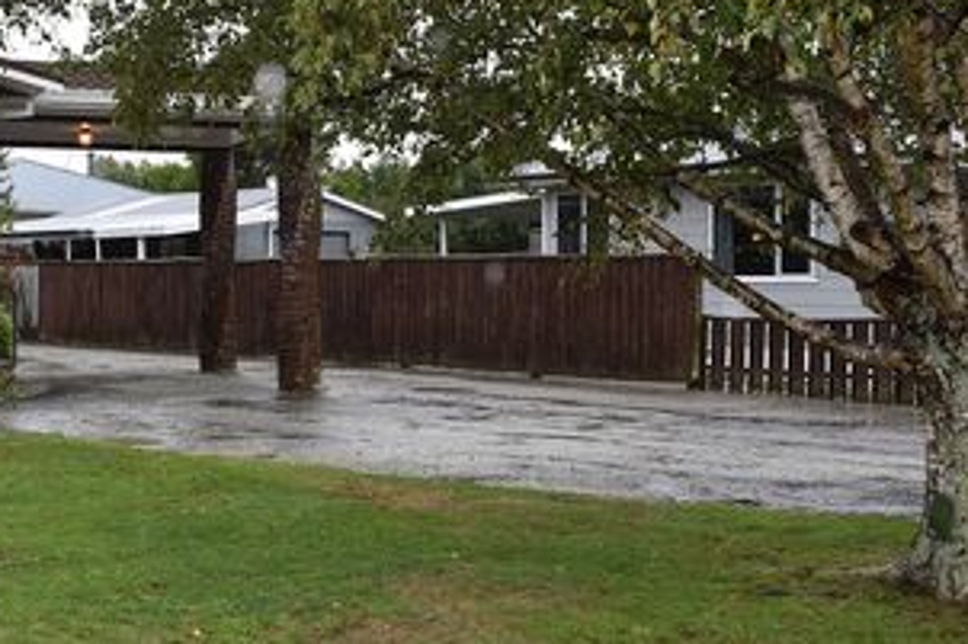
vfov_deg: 25.1
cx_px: 305
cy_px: 255
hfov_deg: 36.6
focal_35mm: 54
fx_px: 1445
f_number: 5.6
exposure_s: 1/125
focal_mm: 23
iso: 160
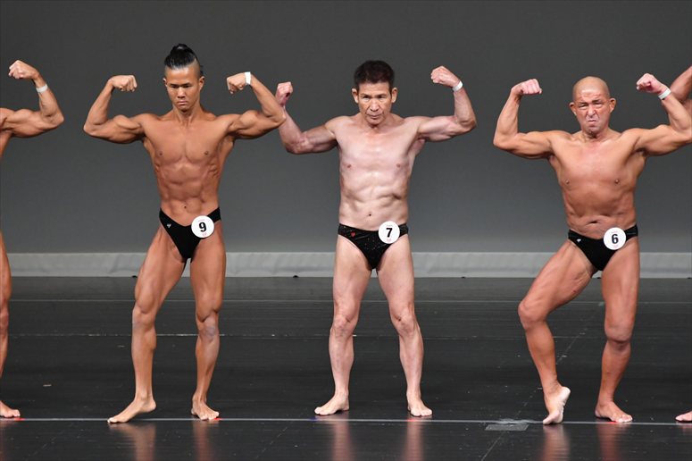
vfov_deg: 4.4
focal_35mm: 315
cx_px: 346
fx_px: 6052
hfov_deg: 6.5
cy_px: 230
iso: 4000
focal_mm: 210
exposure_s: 1/400
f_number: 5.6
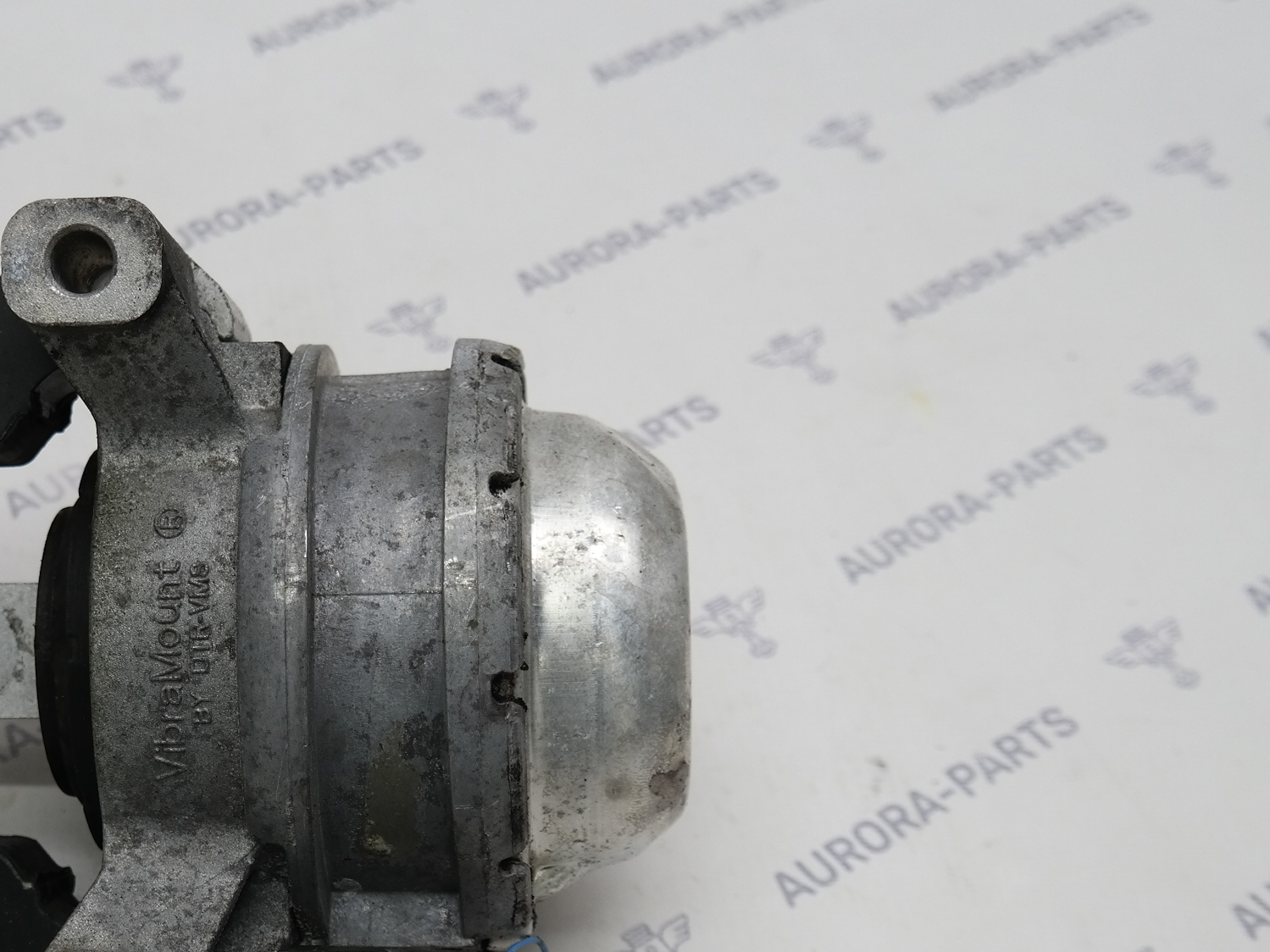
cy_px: 682
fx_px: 2311
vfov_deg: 23.1
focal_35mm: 63
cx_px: 255
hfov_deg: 30.0
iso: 100
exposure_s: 1/80
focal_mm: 22
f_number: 4
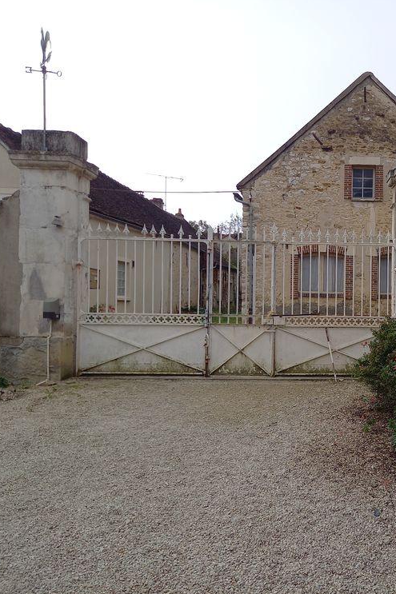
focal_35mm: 35
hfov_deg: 36.1
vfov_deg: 54.4
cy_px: 297
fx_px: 578
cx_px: 337
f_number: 1.8
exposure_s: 1/736
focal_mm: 4.65
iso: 50
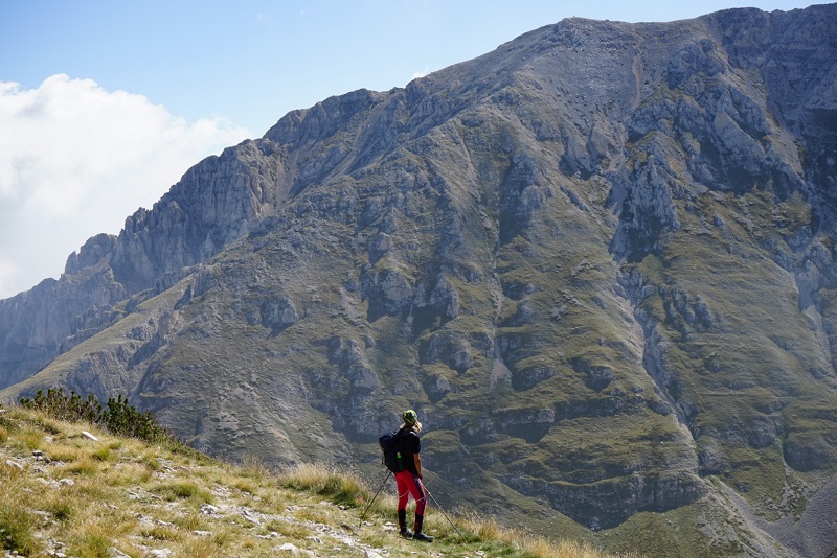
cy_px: 279
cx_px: 418
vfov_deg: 26.0
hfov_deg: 38.2
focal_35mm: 52
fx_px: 1209
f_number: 9
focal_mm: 52
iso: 100
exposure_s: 1/200
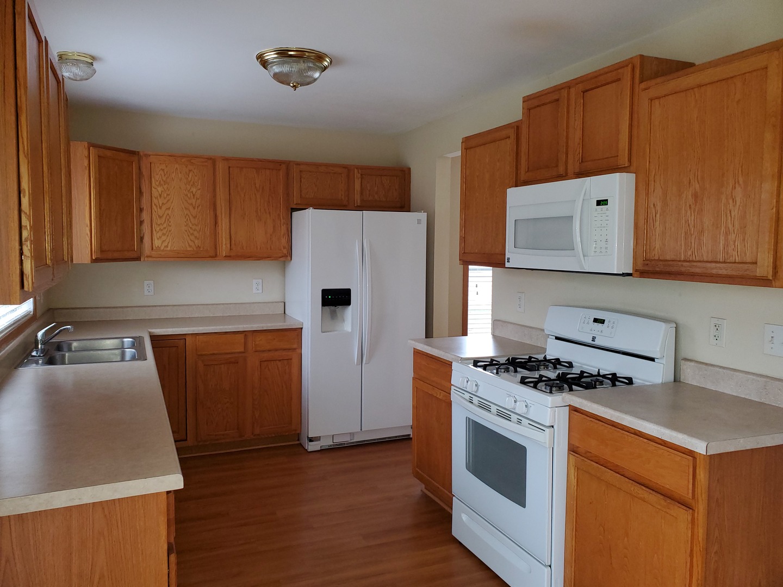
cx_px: 392
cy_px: 294
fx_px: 588
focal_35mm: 26
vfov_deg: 53.1
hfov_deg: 67.3
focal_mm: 4.3
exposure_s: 1/20
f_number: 2.4
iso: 160
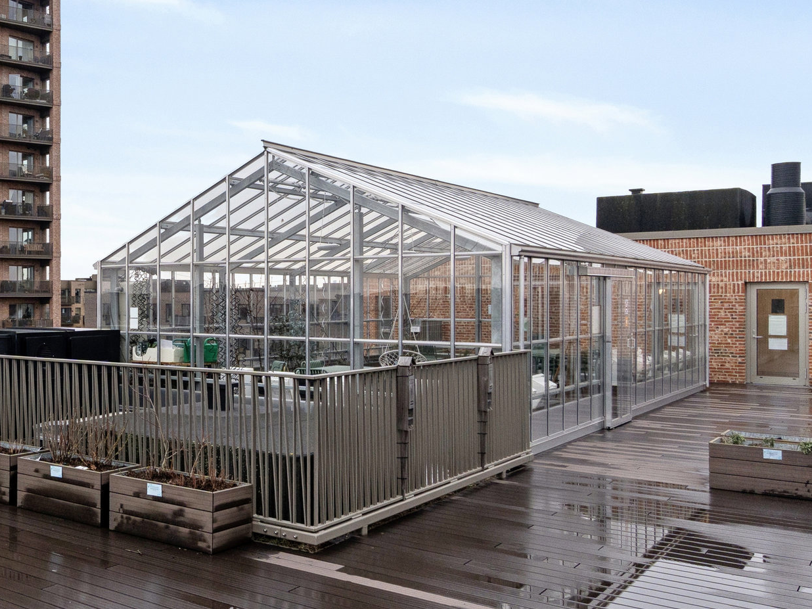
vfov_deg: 40.3
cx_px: 70
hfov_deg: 47.0
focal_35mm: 35
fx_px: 821
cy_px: 215
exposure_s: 1/125
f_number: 8
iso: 250
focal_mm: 10
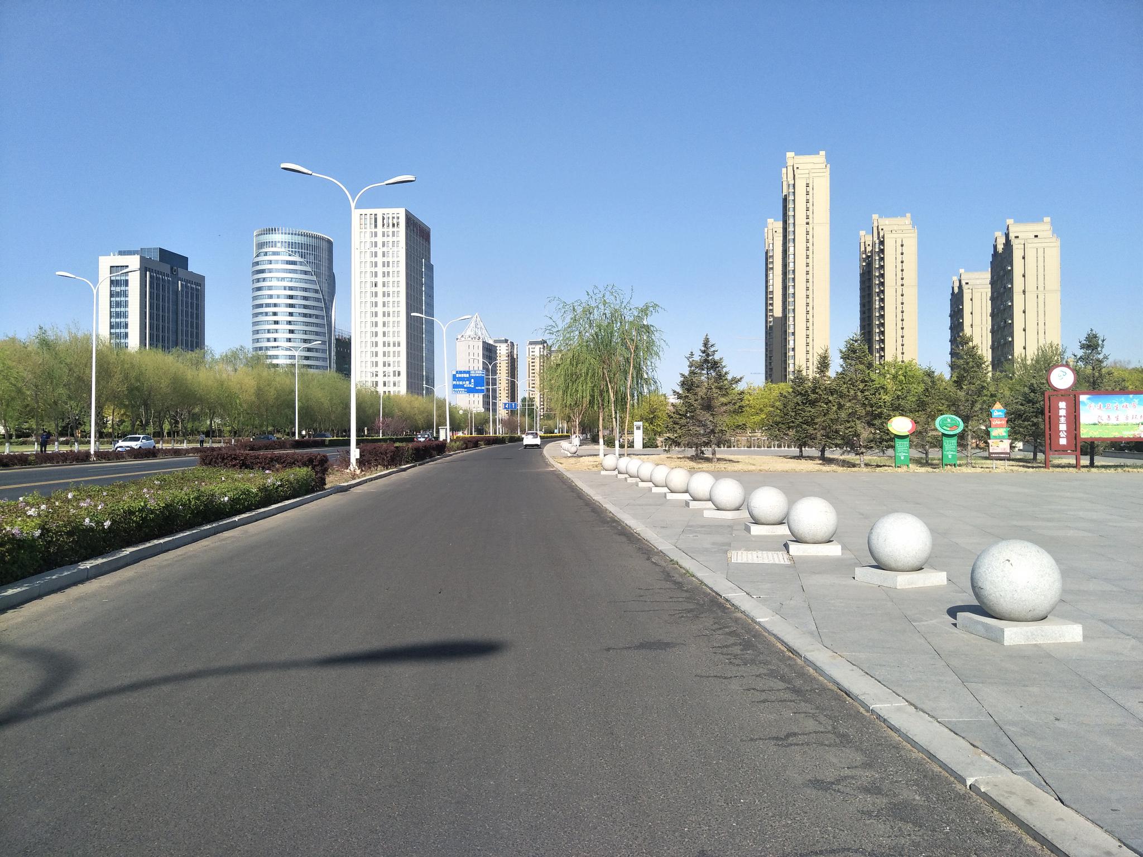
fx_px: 792
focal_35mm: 24
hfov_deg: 71.6
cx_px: 572
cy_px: 428
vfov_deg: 56.8
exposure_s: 1/1441
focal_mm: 4.1
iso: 33
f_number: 1.7
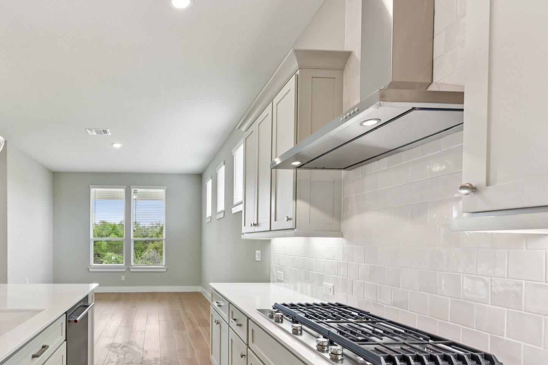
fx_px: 304
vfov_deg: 60.4
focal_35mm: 20
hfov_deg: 80.1
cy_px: 245
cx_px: 167
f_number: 8
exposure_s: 1/25
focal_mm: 14
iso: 100
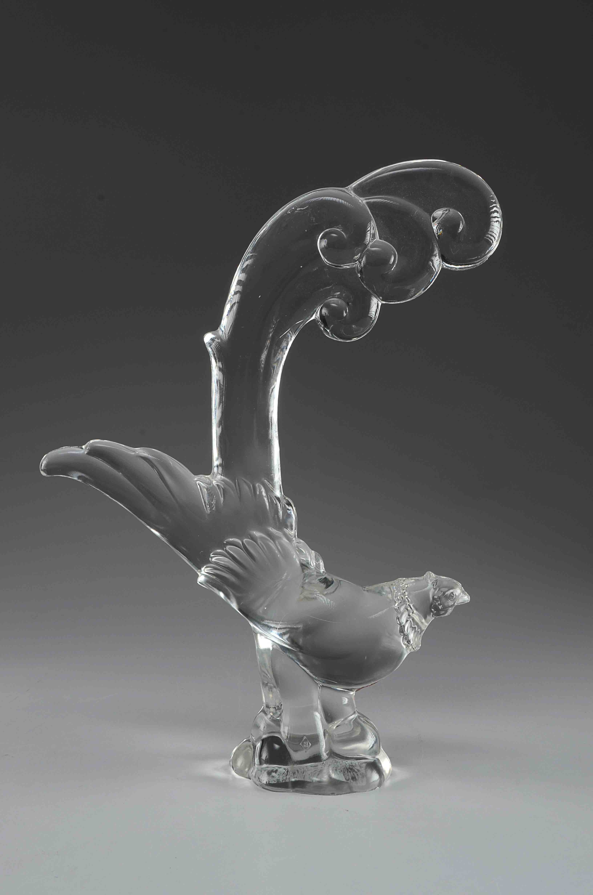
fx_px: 1266
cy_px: 448
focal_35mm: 51
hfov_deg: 26.4
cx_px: 296
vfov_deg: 39.0
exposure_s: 1/80
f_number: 16
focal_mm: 34
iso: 100
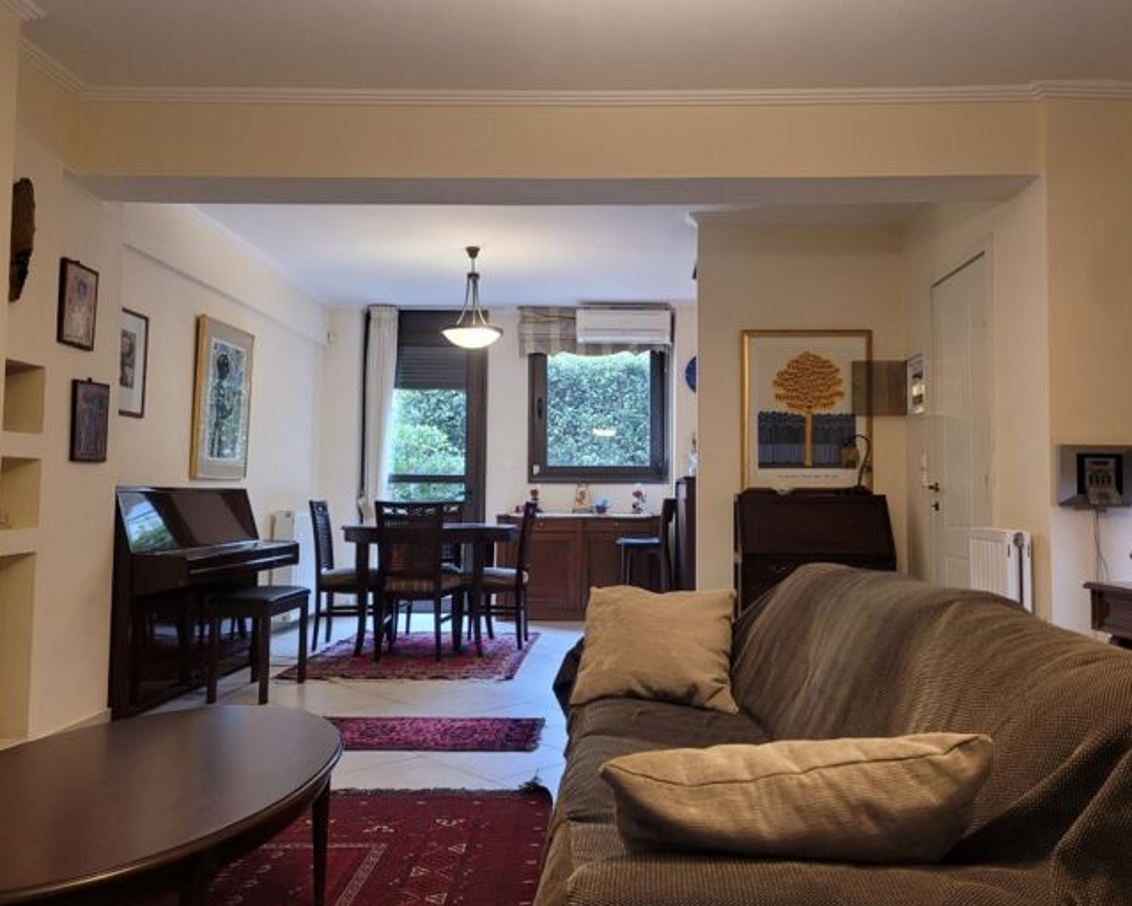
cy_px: 461
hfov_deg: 62.2
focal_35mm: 28
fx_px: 938
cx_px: 605
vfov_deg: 51.5
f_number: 1.8
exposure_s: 1/50
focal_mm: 5.4
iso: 200
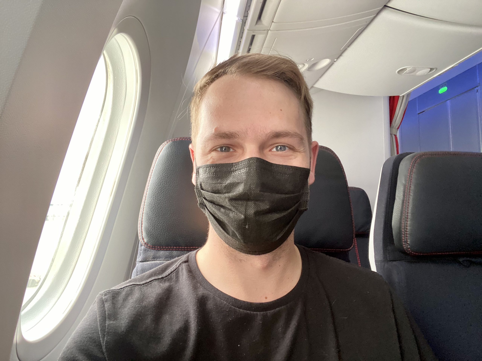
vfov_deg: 58.9
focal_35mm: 23
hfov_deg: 73.9
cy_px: 180
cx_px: 241
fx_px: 320
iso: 320
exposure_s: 1/53
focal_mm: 2.71
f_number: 2.2
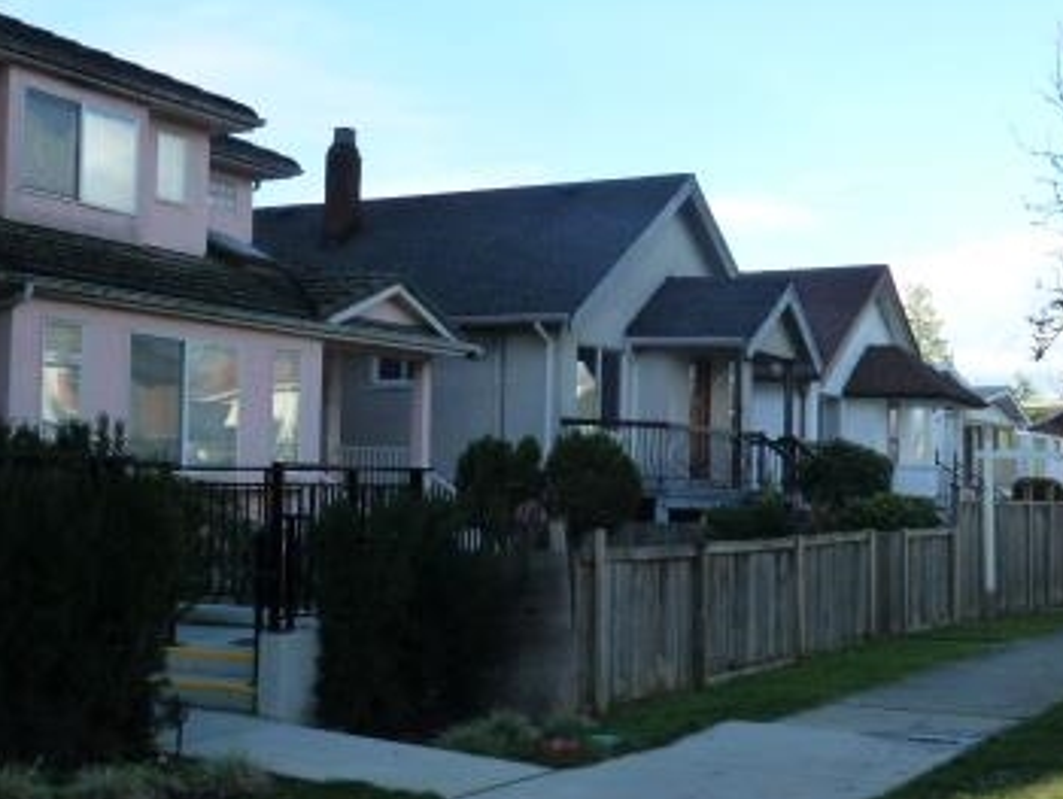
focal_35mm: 53
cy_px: 410
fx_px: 1629
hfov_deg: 36.1
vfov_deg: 27.6
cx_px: 617
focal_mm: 4.7
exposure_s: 1/250
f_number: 4
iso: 125
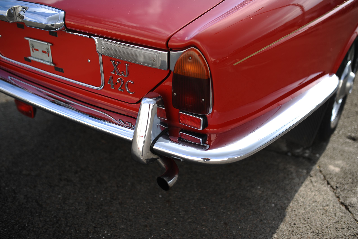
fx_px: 348
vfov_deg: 37.8
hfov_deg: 54.5
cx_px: 179
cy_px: 120
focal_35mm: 35
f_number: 2.2
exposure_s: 1/2000
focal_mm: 35
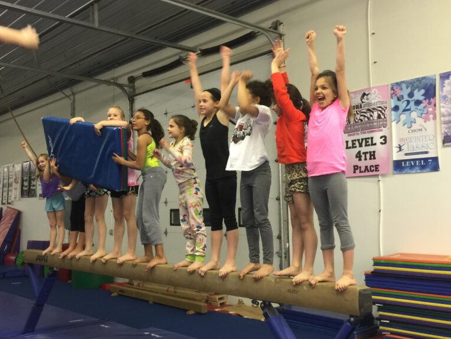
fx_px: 508
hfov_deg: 47.8
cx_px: 198
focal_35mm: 39
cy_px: 171
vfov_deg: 36.8
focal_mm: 4.15
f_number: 2.2
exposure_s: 1/15
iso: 64
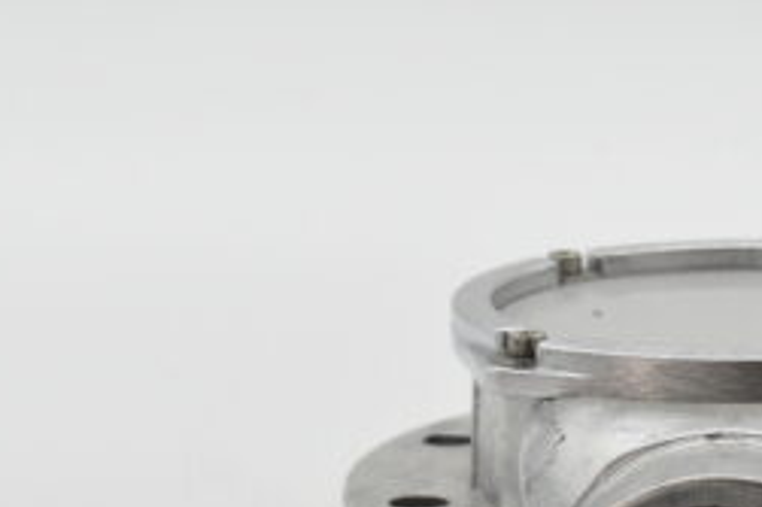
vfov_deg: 6.9
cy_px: 452
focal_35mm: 197
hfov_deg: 10.4
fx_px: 4171
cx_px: 726
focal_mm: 55
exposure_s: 1/1250
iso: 1600
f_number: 8
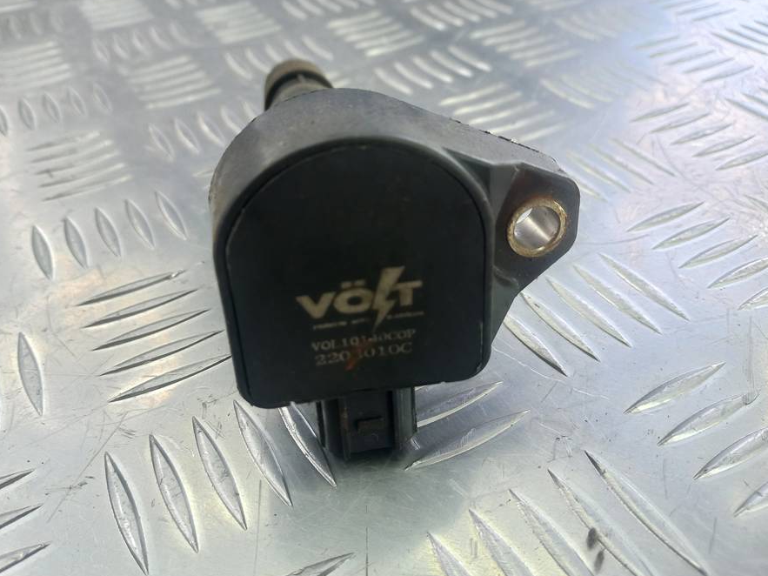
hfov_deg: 61.7
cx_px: 371
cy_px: 297
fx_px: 643
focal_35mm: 29
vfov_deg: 48.2
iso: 50
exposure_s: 1/50
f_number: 1.8
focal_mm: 4.6
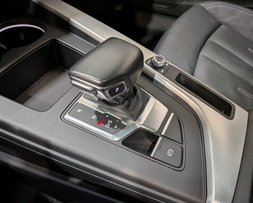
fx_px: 195
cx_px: 132
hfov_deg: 66.0
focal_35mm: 26
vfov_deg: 54.9
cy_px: 103
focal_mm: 4.53
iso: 31
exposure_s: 1/120
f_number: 1.7
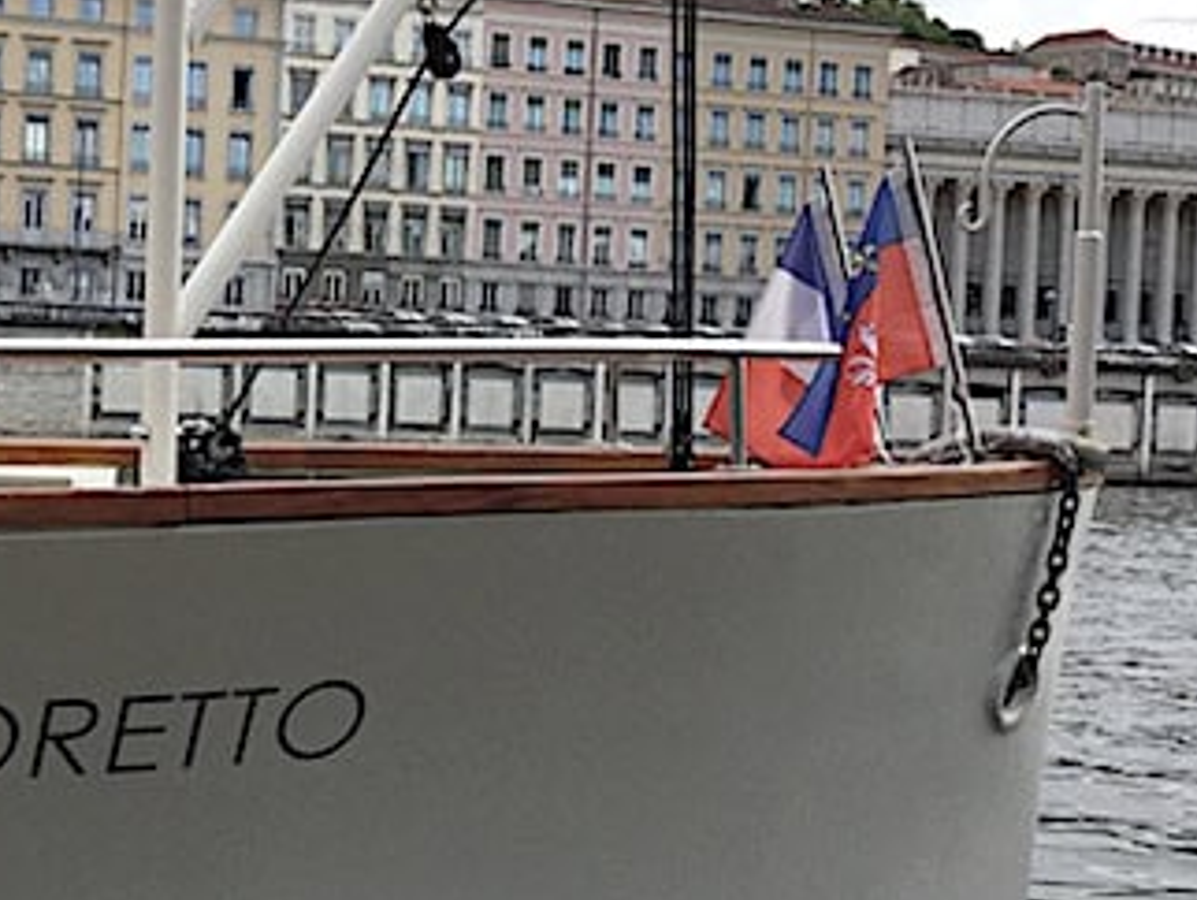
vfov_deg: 19.2
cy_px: 513
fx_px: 2665
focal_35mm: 77
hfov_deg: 24.6
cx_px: 126
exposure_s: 1/351
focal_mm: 3.3
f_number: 2.4
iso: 25
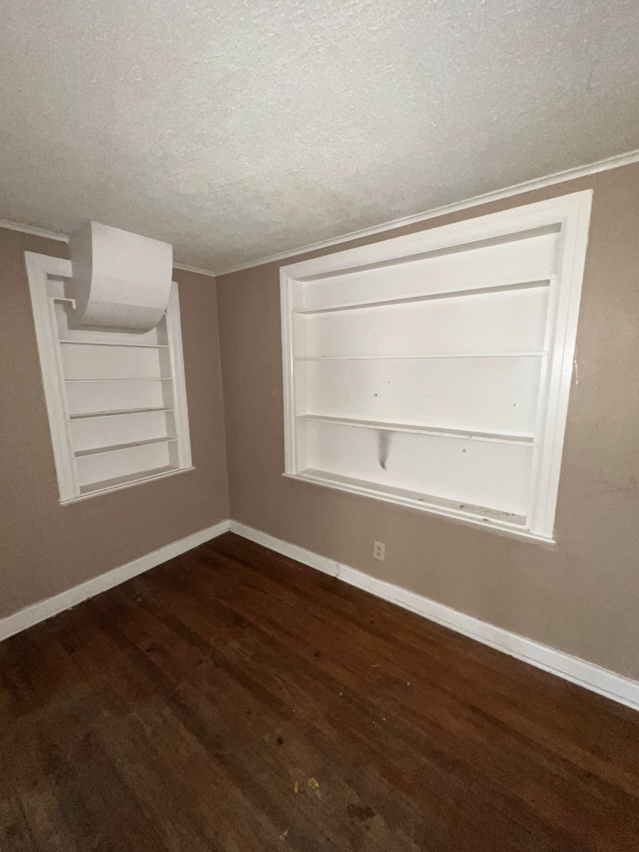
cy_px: 426
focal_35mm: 13
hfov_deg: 89.9
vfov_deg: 106.2
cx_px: 320
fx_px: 320
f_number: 1.8
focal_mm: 1.57
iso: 250
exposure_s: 1/60
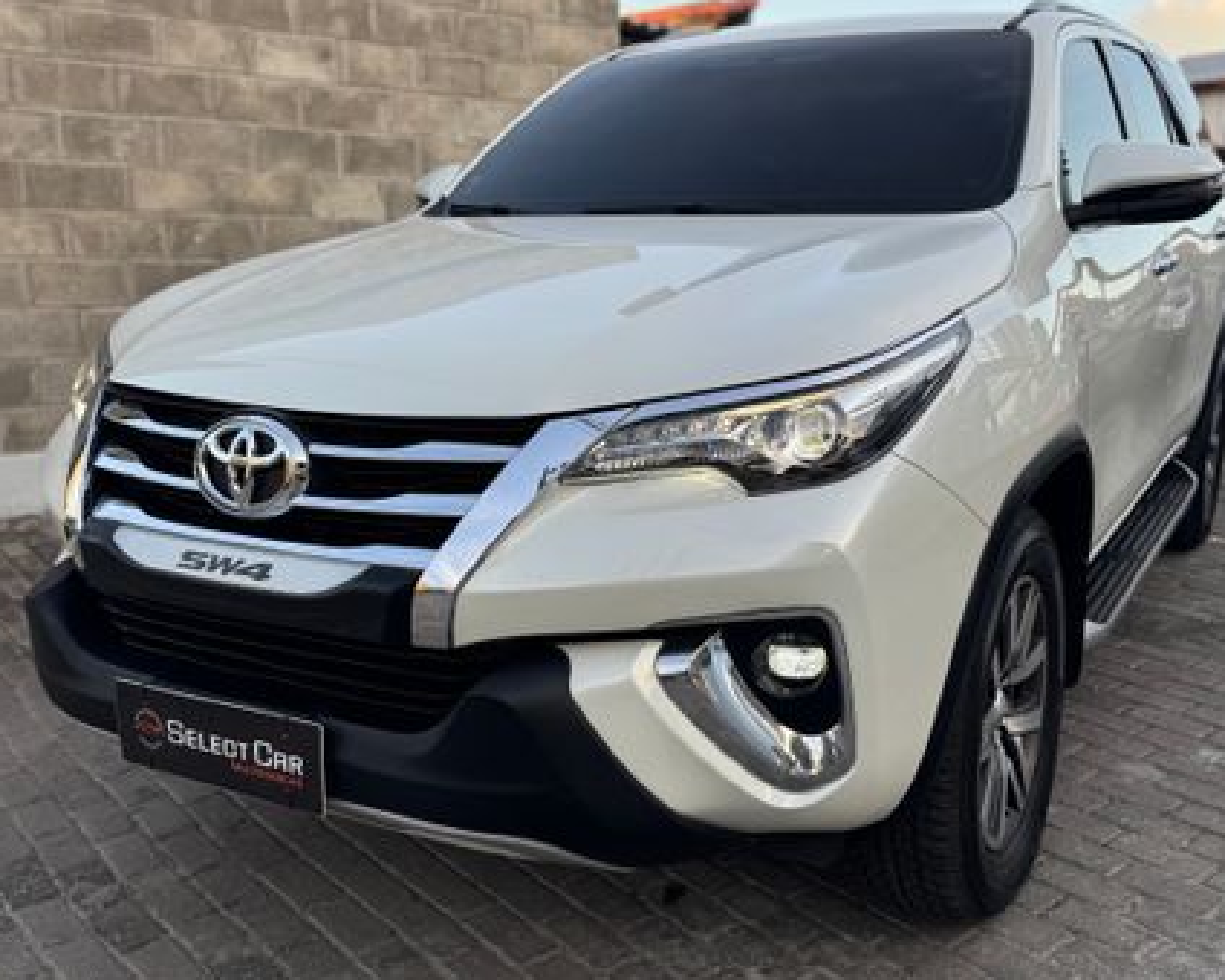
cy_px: 506
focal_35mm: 26
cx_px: 621
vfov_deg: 54.9
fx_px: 942
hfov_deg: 66.0
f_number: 1.78
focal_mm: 6.76
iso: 80
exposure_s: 1/567
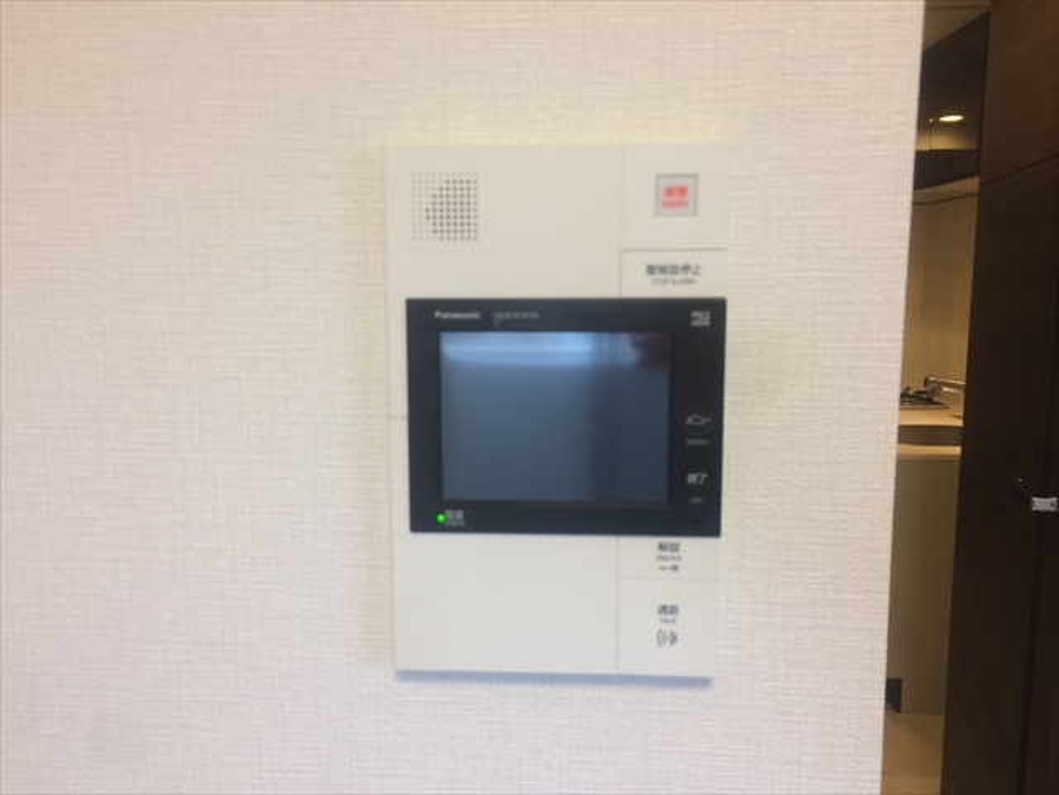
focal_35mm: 29
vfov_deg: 48.2
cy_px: 398
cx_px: 530
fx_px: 887
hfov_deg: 61.7
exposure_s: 1/33
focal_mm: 4.15
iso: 64
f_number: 2.2
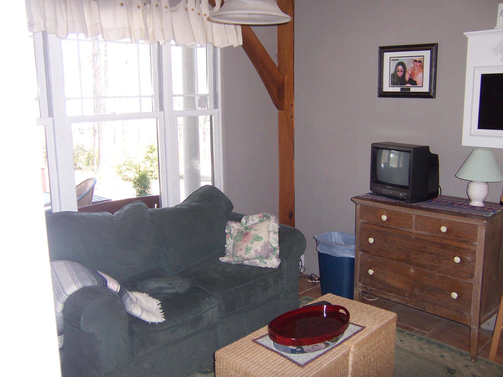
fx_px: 480
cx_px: 252
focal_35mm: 33
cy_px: 188
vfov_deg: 42.9
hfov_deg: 55.4
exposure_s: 1/60
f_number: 2.8
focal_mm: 5.5
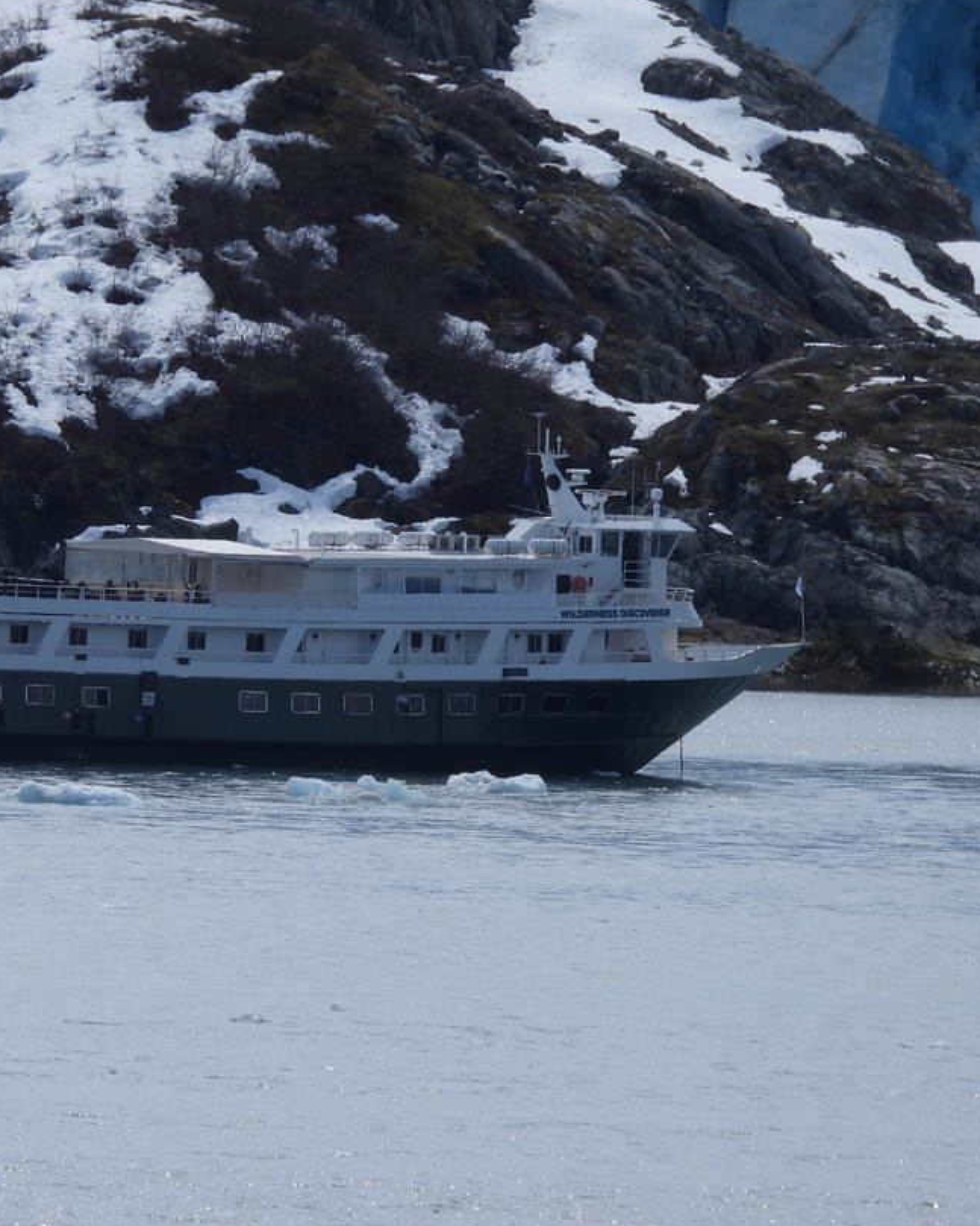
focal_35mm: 1236
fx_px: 44820
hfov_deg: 1.3
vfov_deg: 1.6
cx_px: 115
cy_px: 590
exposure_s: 1/1600
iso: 100
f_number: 5.6
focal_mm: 143
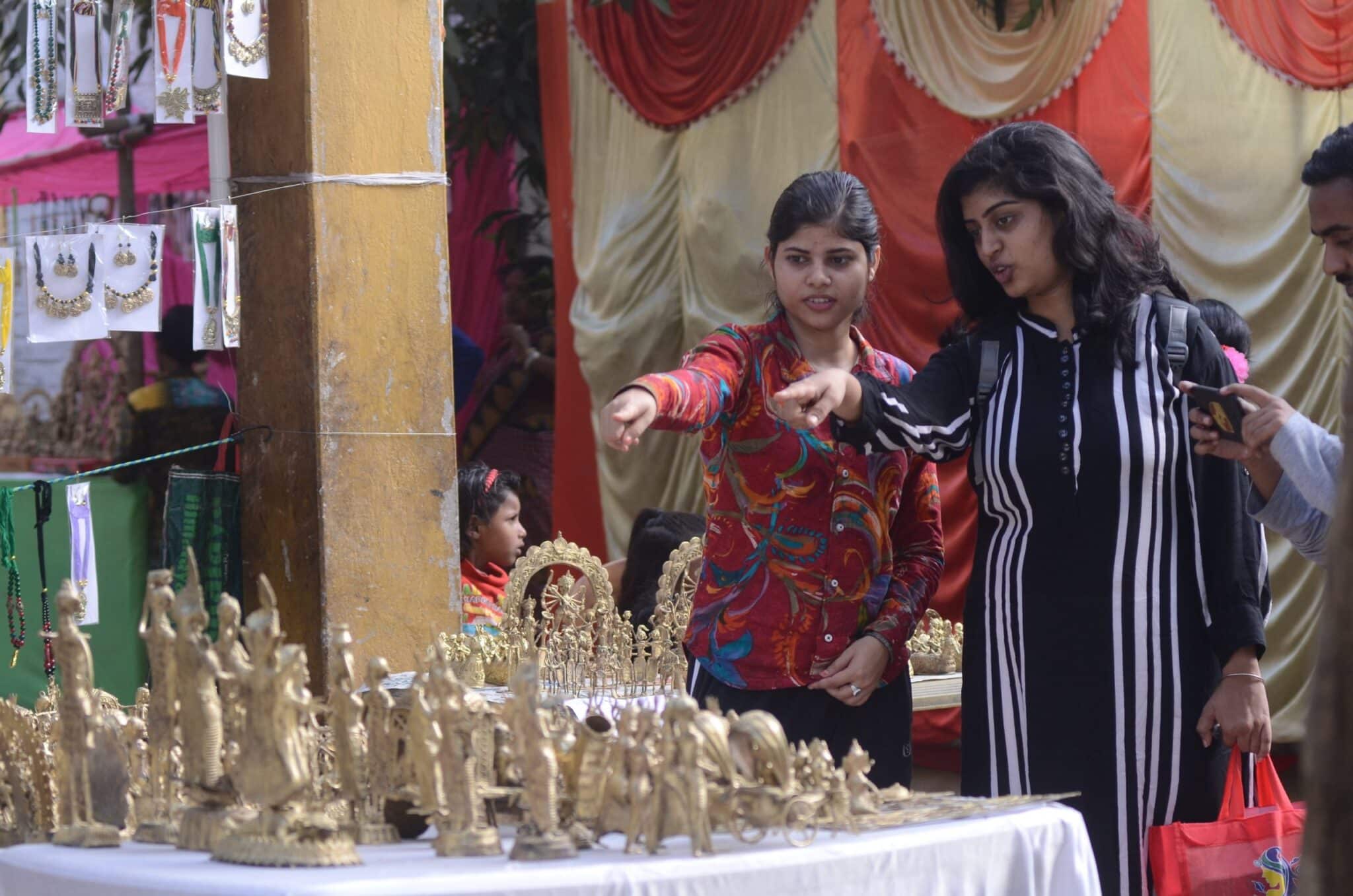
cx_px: 676
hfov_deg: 17.1
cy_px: 448
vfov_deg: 11.4
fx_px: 4501
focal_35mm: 120
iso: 400
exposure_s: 1/320
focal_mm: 80
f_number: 4.5
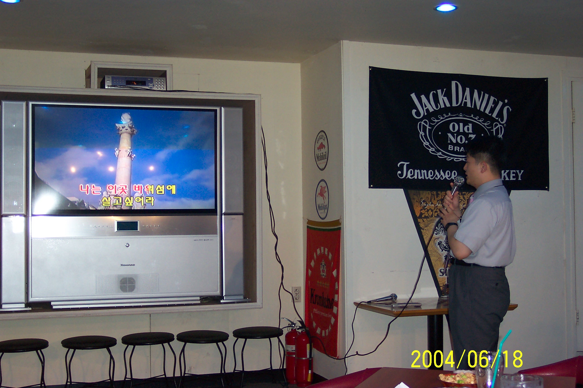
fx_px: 826
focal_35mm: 51
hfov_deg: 38.9
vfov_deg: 26.5
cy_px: 194
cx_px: 292
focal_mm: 10.7
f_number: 3.4
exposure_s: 1/45
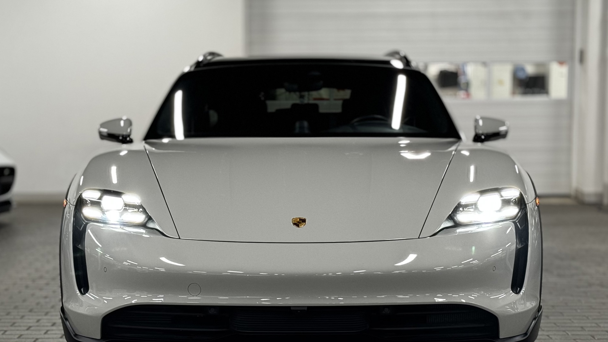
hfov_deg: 39.2
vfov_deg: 22.6
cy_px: 210
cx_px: 306
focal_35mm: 53
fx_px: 854
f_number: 1.78
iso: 160
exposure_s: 1/49
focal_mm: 6.86
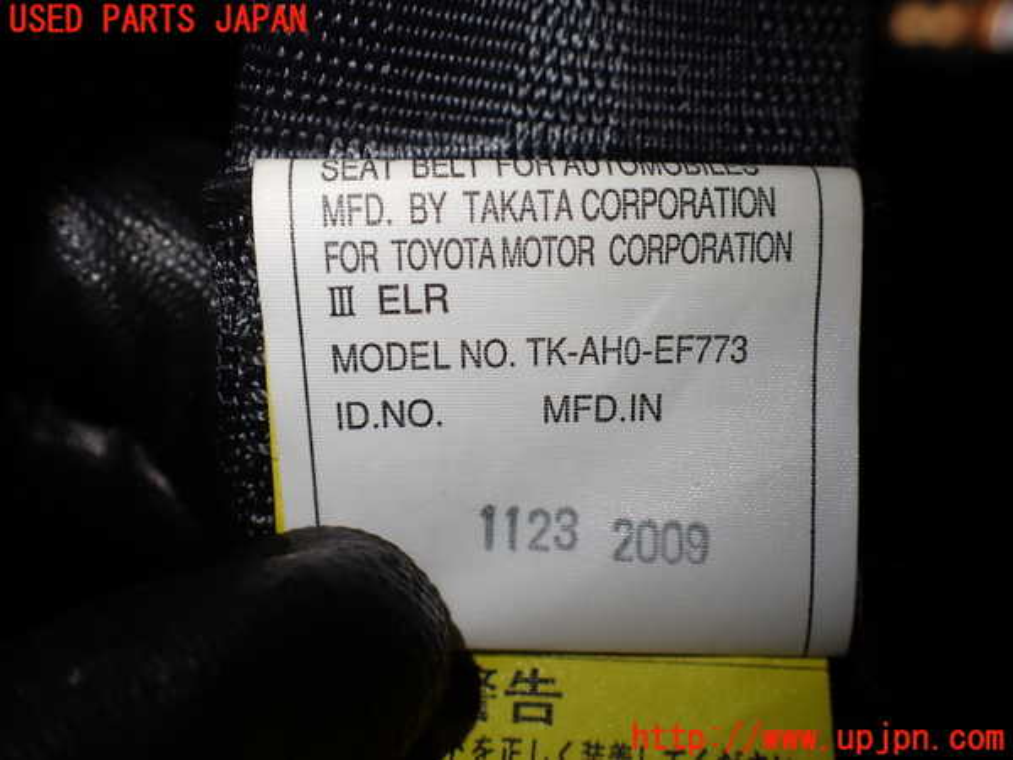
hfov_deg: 60.0
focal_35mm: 30
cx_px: 506
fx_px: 878
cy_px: 380
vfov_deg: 46.8
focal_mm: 5.4
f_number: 2.3
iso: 100
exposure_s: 1/160
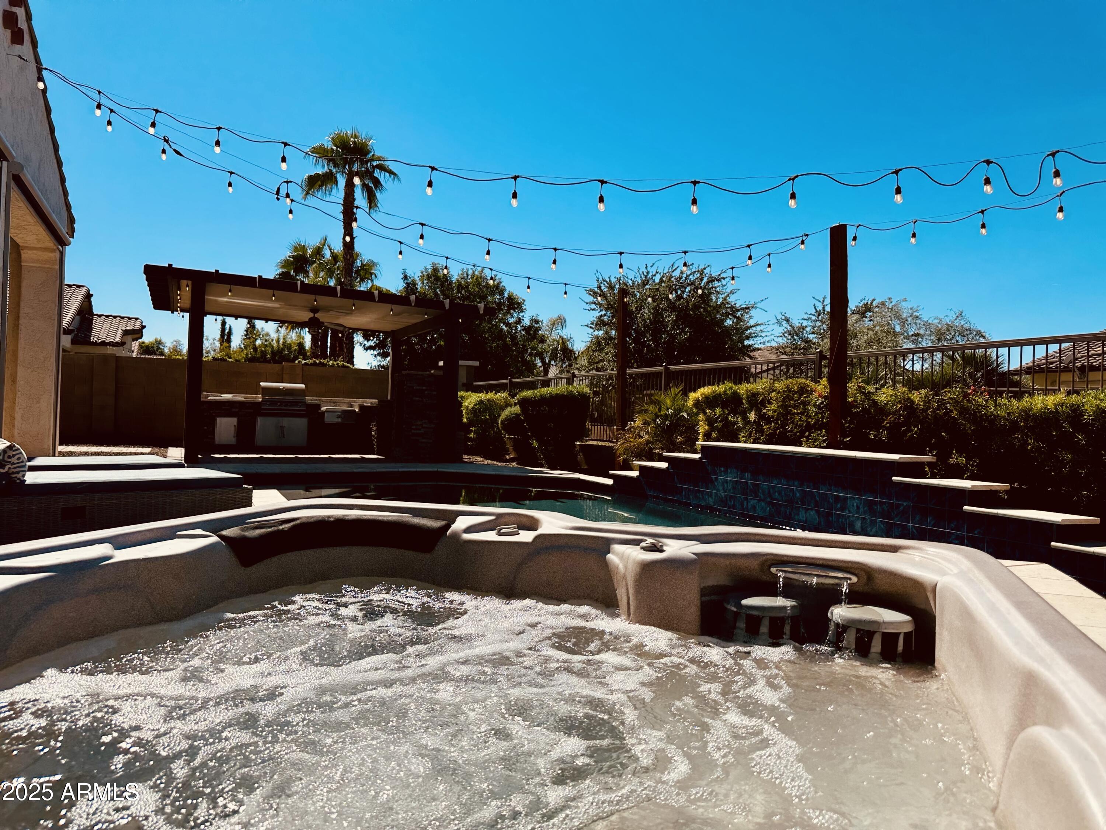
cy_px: 415
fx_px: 767
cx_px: 553
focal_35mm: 24
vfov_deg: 56.8
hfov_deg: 71.6
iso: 80
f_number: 1.78
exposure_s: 1/7576
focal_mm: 6.86
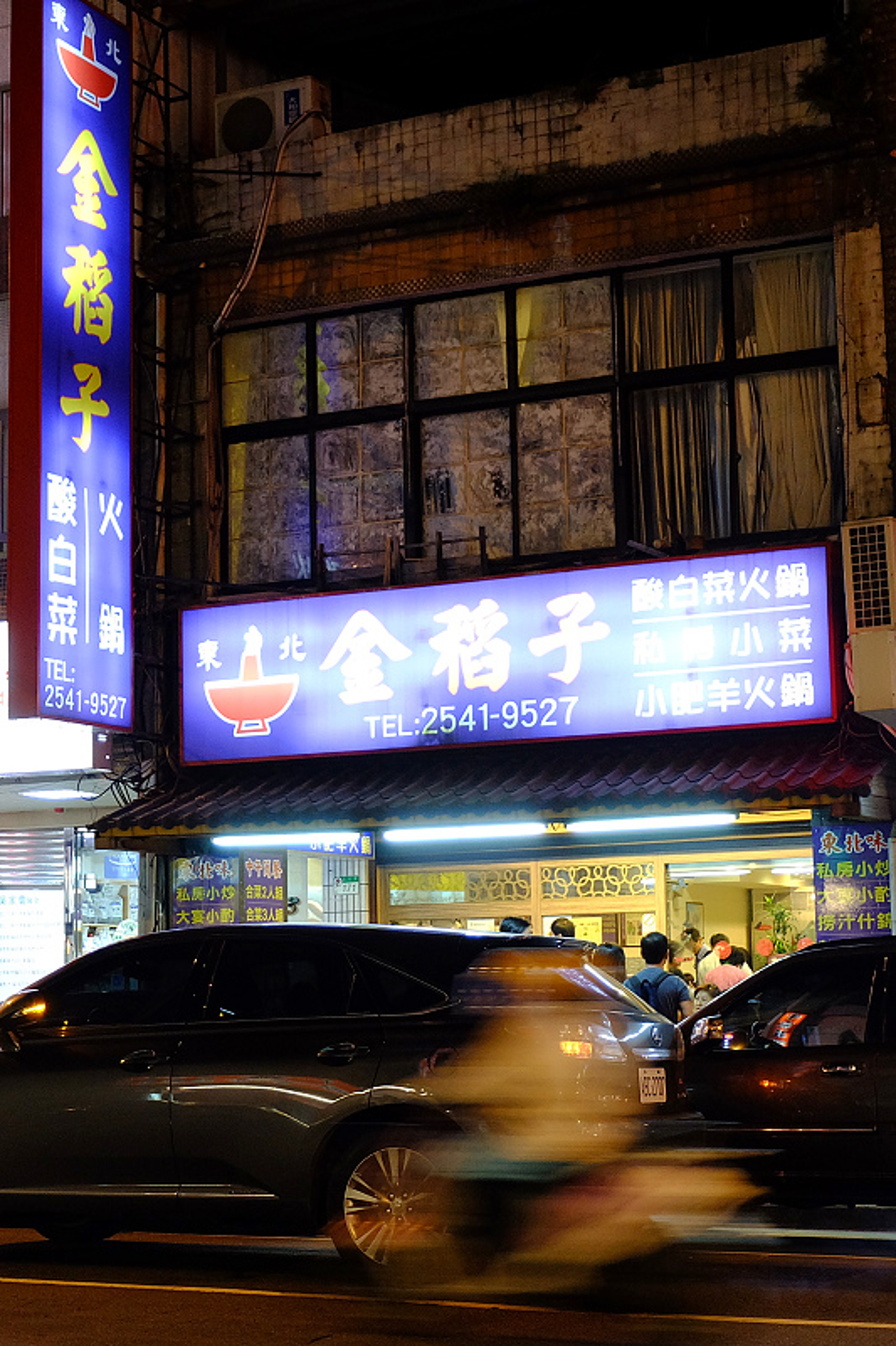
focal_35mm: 40
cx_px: 448
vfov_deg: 48.5
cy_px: 673
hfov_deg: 33.4
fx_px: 1494
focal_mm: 26.9
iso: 1250
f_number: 4.5
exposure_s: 1/15
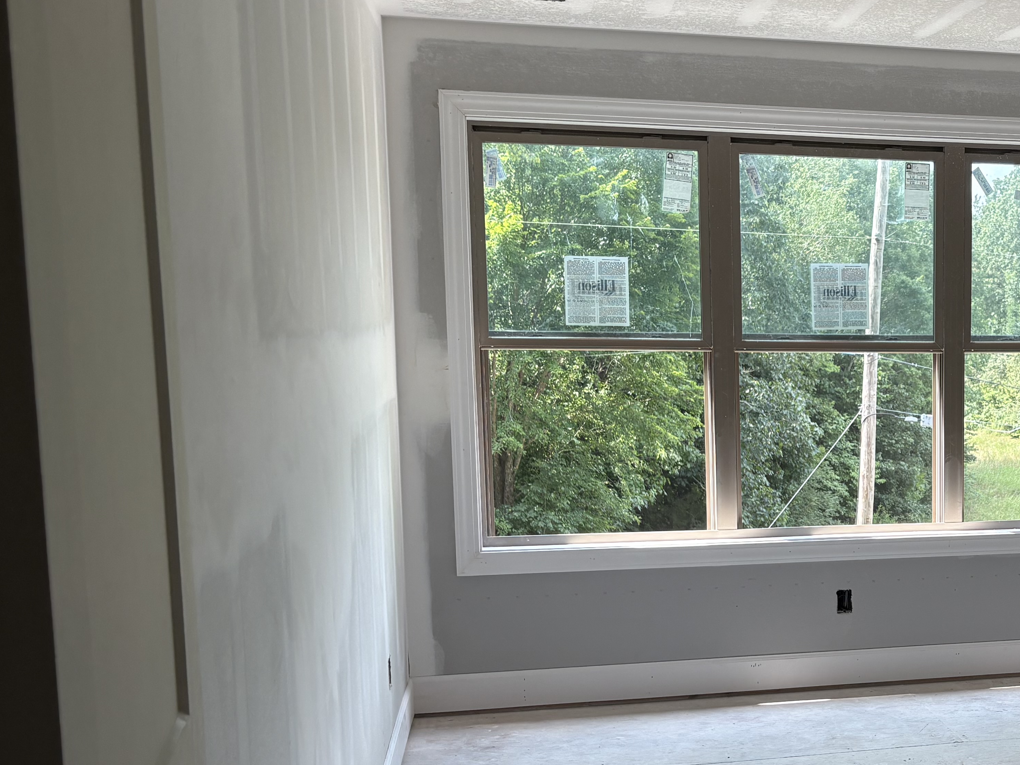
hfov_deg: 35.6
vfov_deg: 28.9
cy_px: 518
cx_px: 945
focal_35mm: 50
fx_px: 1473
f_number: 1.6
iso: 50
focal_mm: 5.96
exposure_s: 1/266
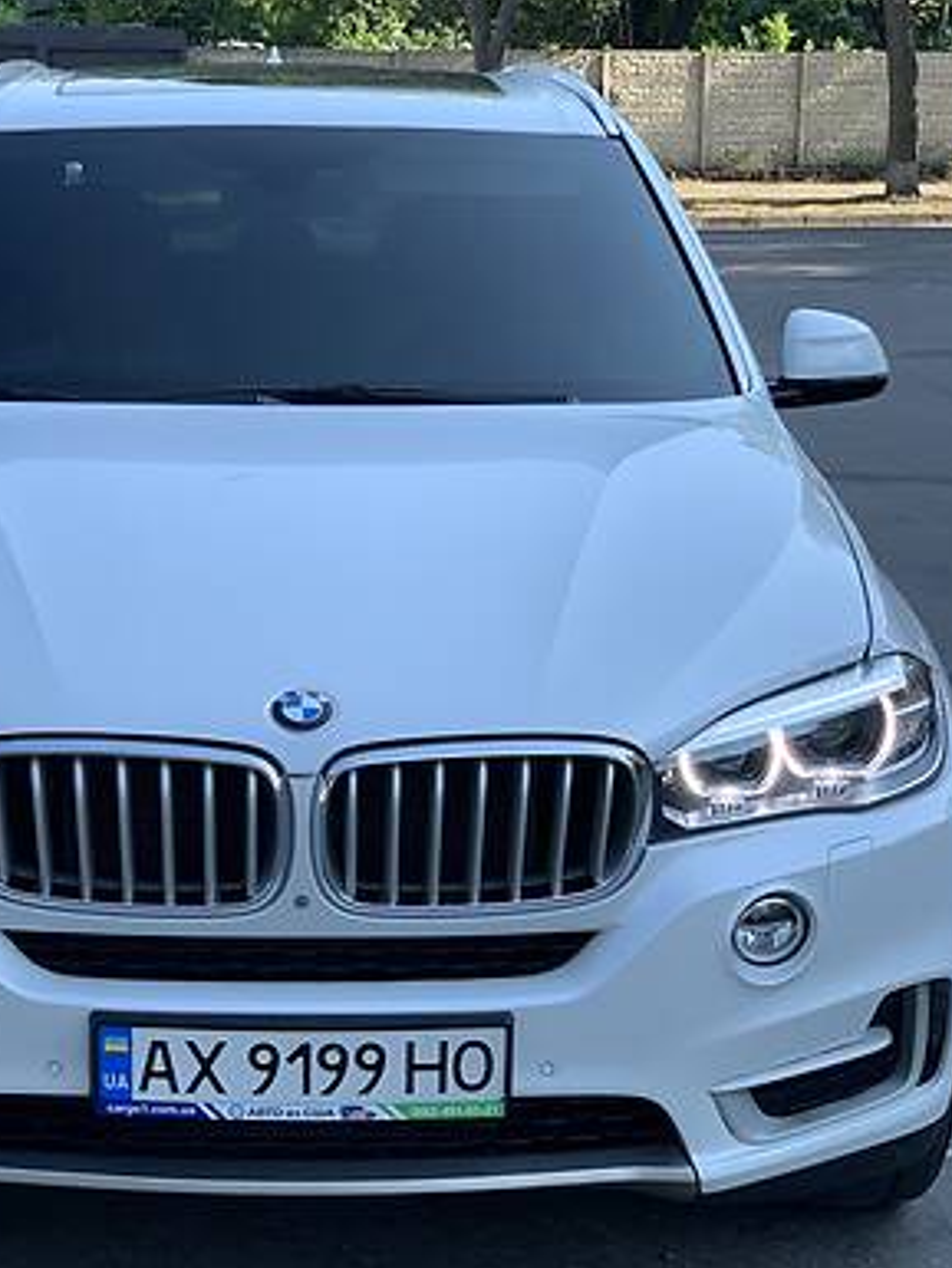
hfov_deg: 18.1
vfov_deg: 24.1
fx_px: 2969
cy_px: 705
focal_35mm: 81
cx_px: 267
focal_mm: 6
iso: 16
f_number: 2.4
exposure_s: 1/243
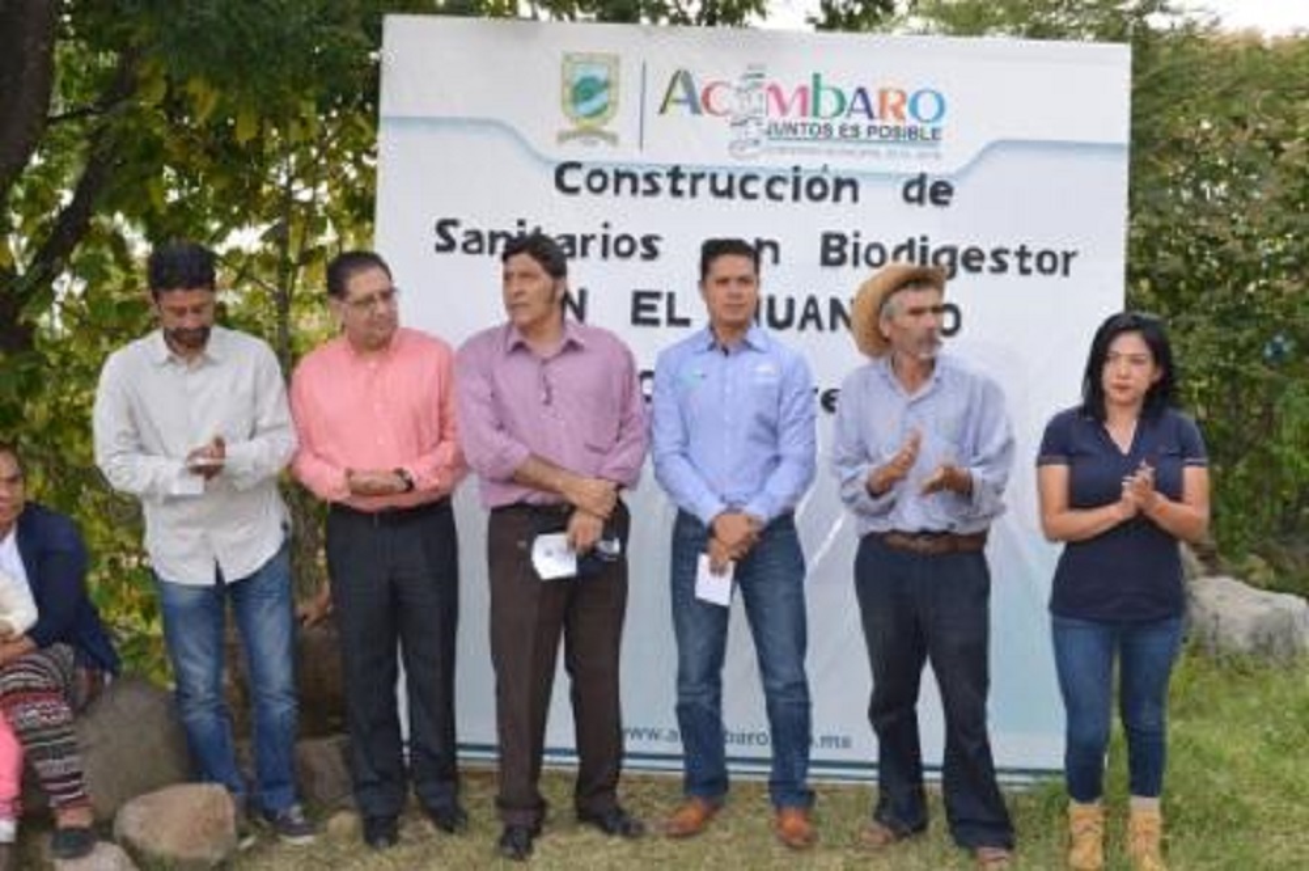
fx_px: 1308
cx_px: 654
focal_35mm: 36
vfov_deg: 36.8
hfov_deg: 53.2
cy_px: 436
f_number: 9
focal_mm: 24
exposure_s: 1/200
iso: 800
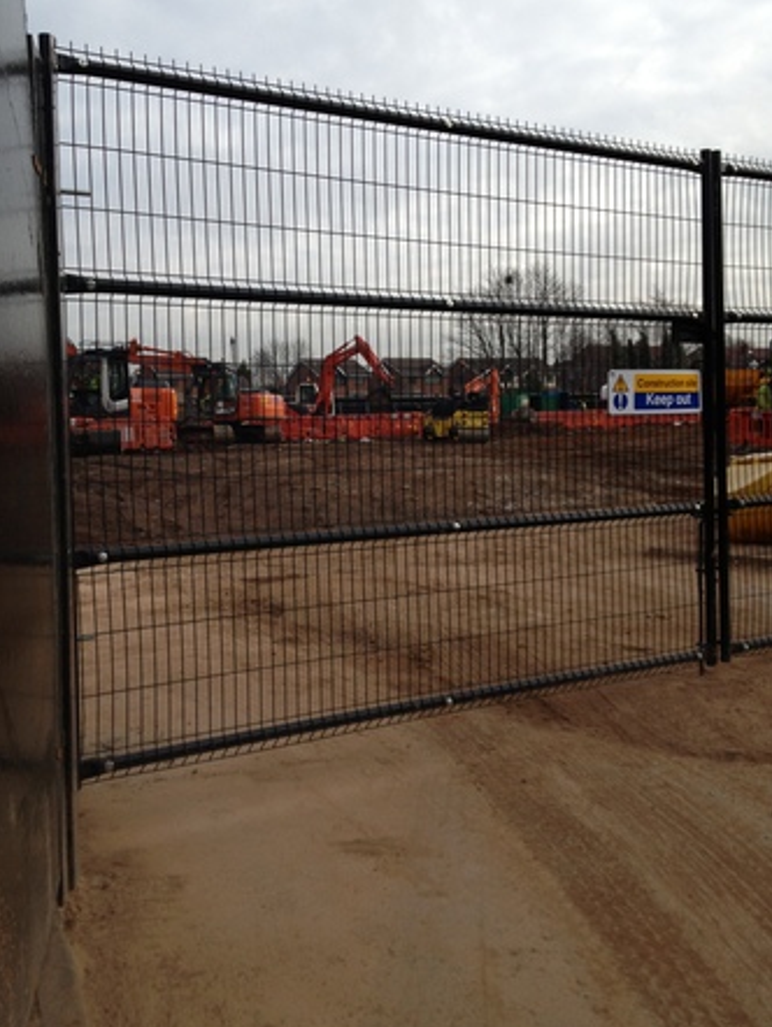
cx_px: 363
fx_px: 1129
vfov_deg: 48.9
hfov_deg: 37.7
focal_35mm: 38
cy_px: 481
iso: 50
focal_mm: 4.28
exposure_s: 1/1200
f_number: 2.4
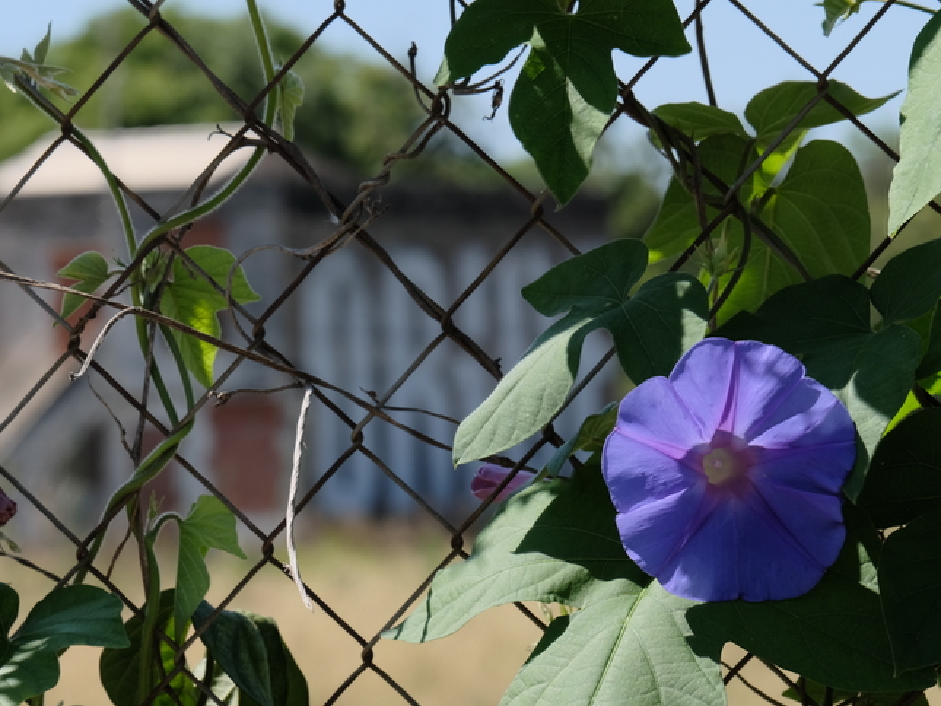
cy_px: 285
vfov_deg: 10.2
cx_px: 220
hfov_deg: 13.6
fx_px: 3942
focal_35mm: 145
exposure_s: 1/240
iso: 160
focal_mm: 63.4
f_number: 8
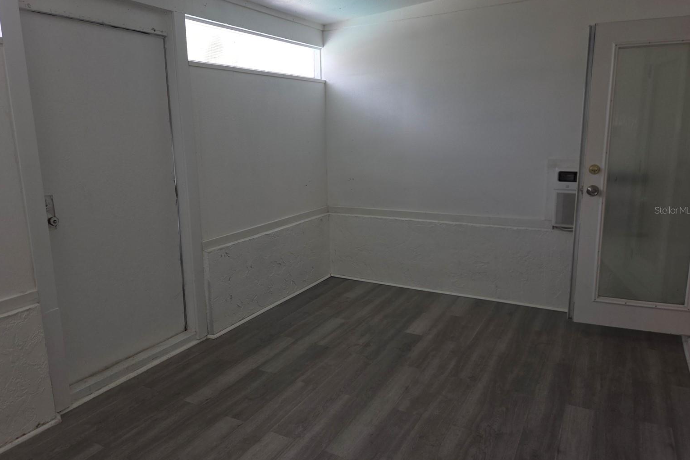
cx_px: 337
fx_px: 479
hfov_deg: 71.5
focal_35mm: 25
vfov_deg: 51.2
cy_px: 210
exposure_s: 1/120
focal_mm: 5.4
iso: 50
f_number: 1.8
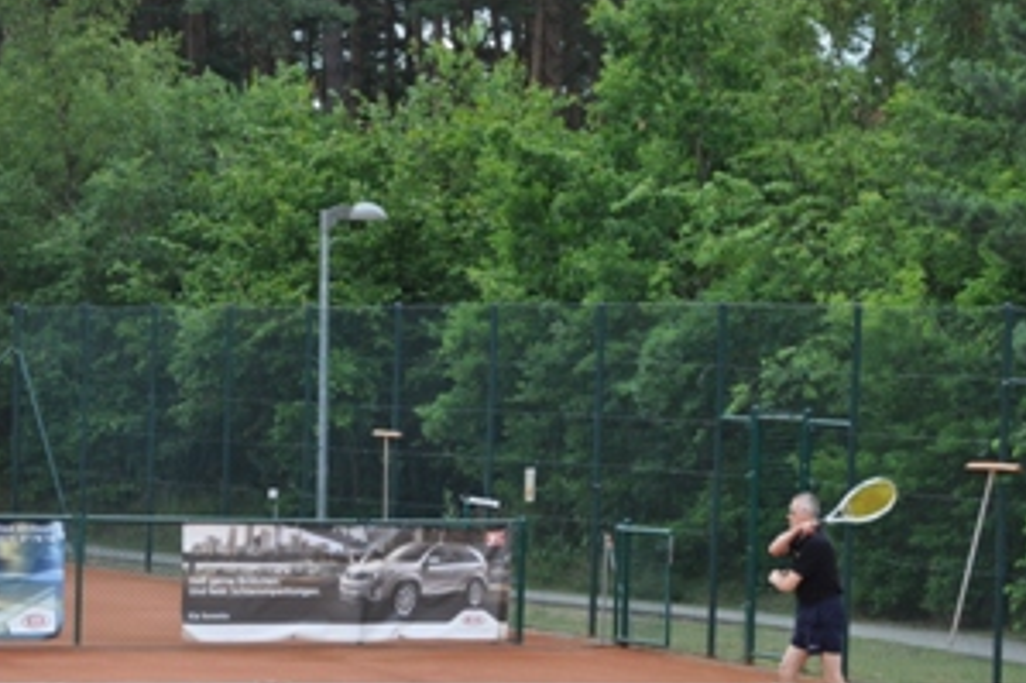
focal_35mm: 169
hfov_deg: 12.2
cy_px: 463
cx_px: 498
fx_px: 4807
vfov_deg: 8.1
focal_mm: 75
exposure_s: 1/250
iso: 200
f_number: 8
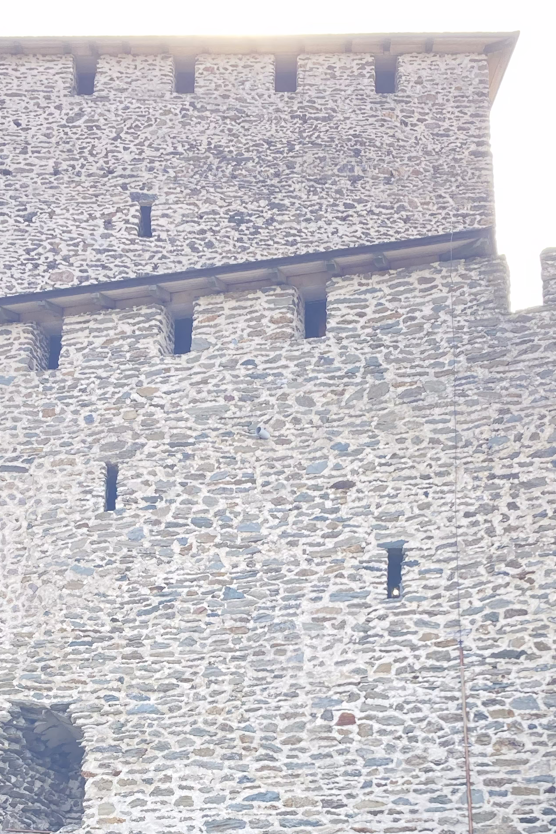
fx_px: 1436
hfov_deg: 21.9
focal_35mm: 62
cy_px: 724
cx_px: 274
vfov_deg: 31.1
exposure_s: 1/440
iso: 20
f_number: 1.8
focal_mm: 3.99
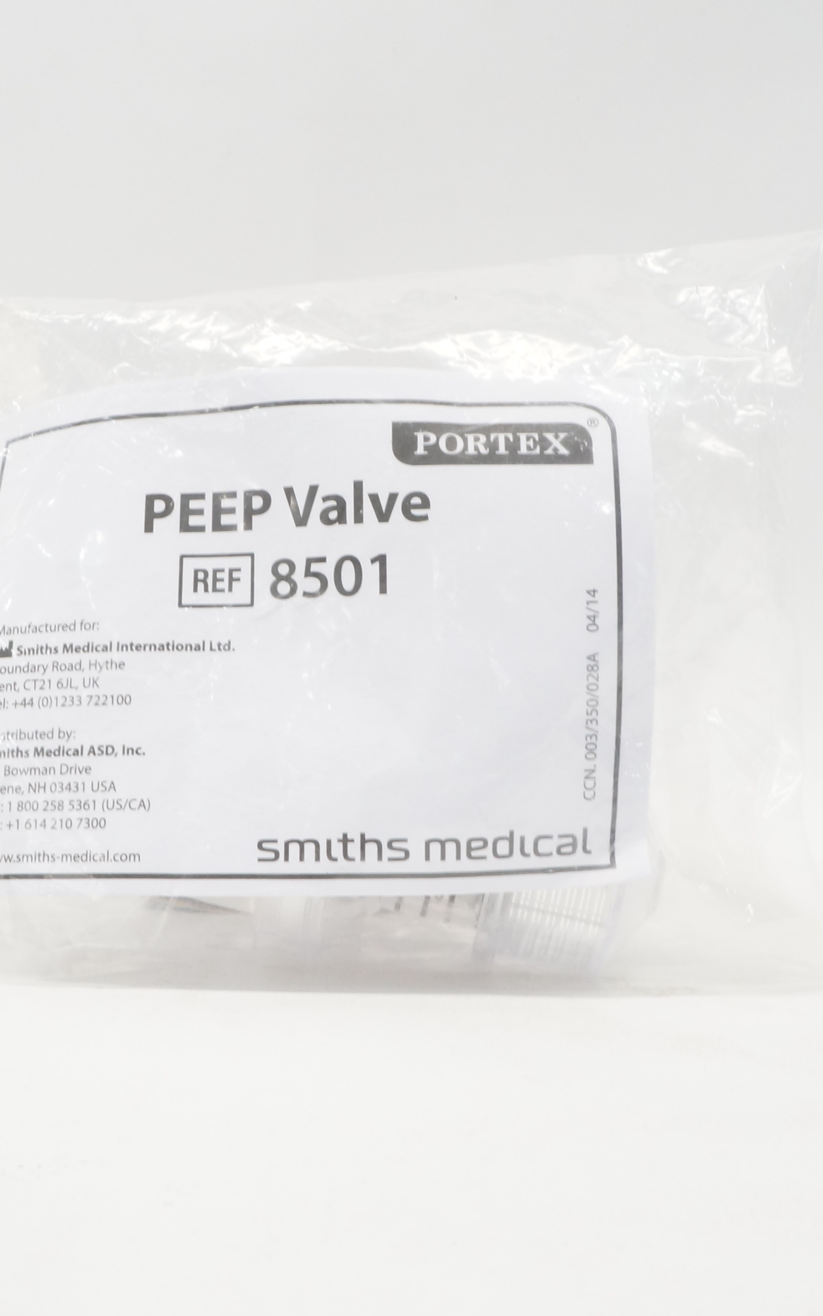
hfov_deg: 27.4
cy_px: 655
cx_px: 360
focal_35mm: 47
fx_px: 1686
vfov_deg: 42.6
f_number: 11
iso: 800
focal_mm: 18
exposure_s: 1/20
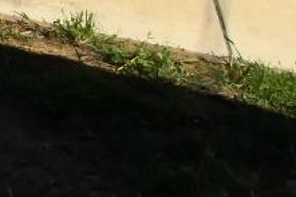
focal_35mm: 122
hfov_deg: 11.6
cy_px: -390
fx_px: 1002
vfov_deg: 9.1
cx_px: -533
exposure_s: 1/640
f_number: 22
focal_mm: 12
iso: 1250
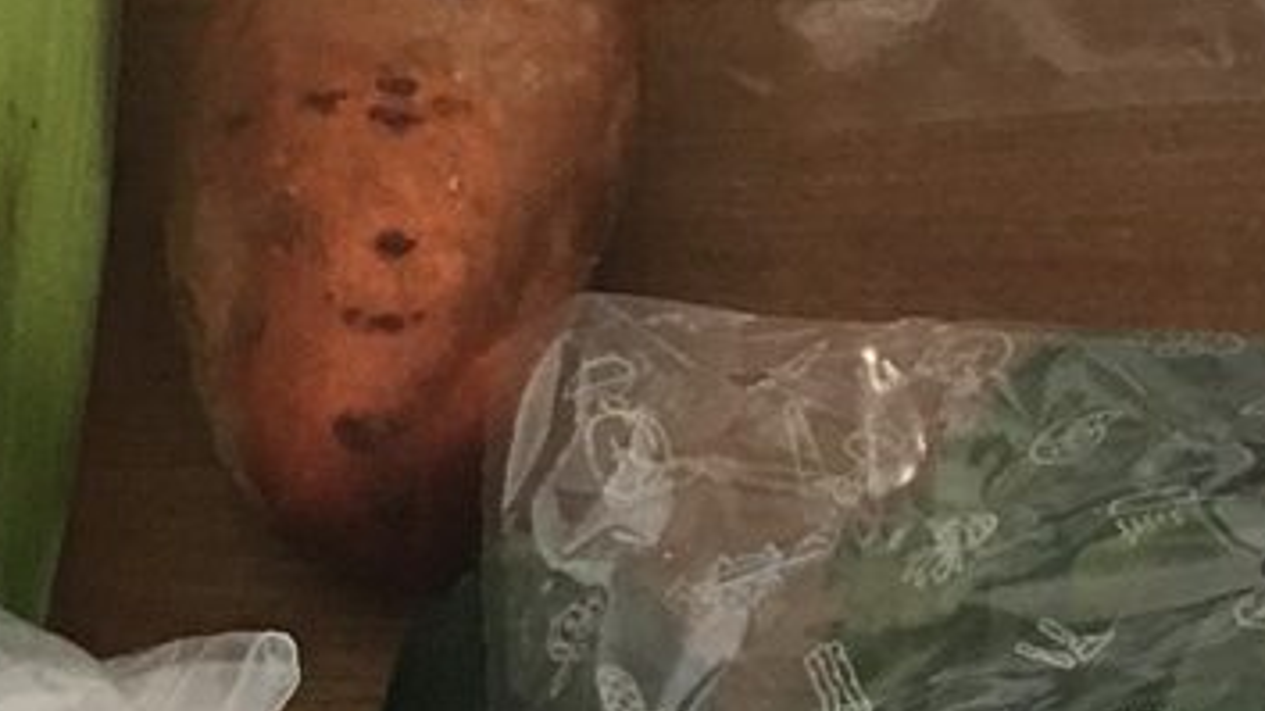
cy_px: 729
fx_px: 6037
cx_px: 1676
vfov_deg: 6.7
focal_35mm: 180
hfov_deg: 11.6
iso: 100
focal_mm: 4.15
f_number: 2.2
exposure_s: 1/30
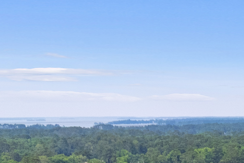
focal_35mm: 107
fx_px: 725
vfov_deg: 11.4
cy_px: 338
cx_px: 310
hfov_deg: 17.9
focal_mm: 8.38
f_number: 2.8
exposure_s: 1/2000
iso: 120
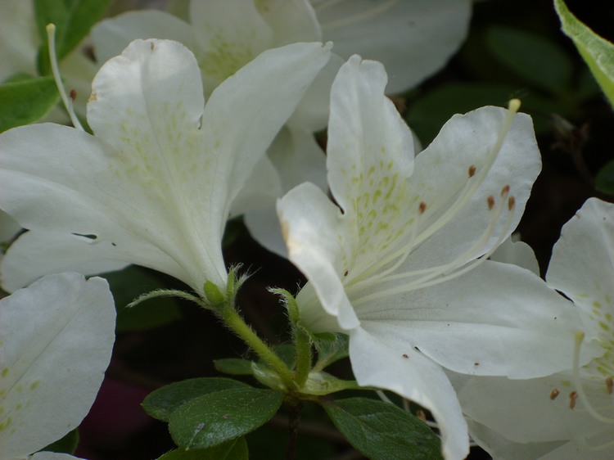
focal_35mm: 190
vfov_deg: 7.8
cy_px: 230
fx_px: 3369
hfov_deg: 10.4
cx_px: 307
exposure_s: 1/228
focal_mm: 31.5
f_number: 4.6
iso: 50
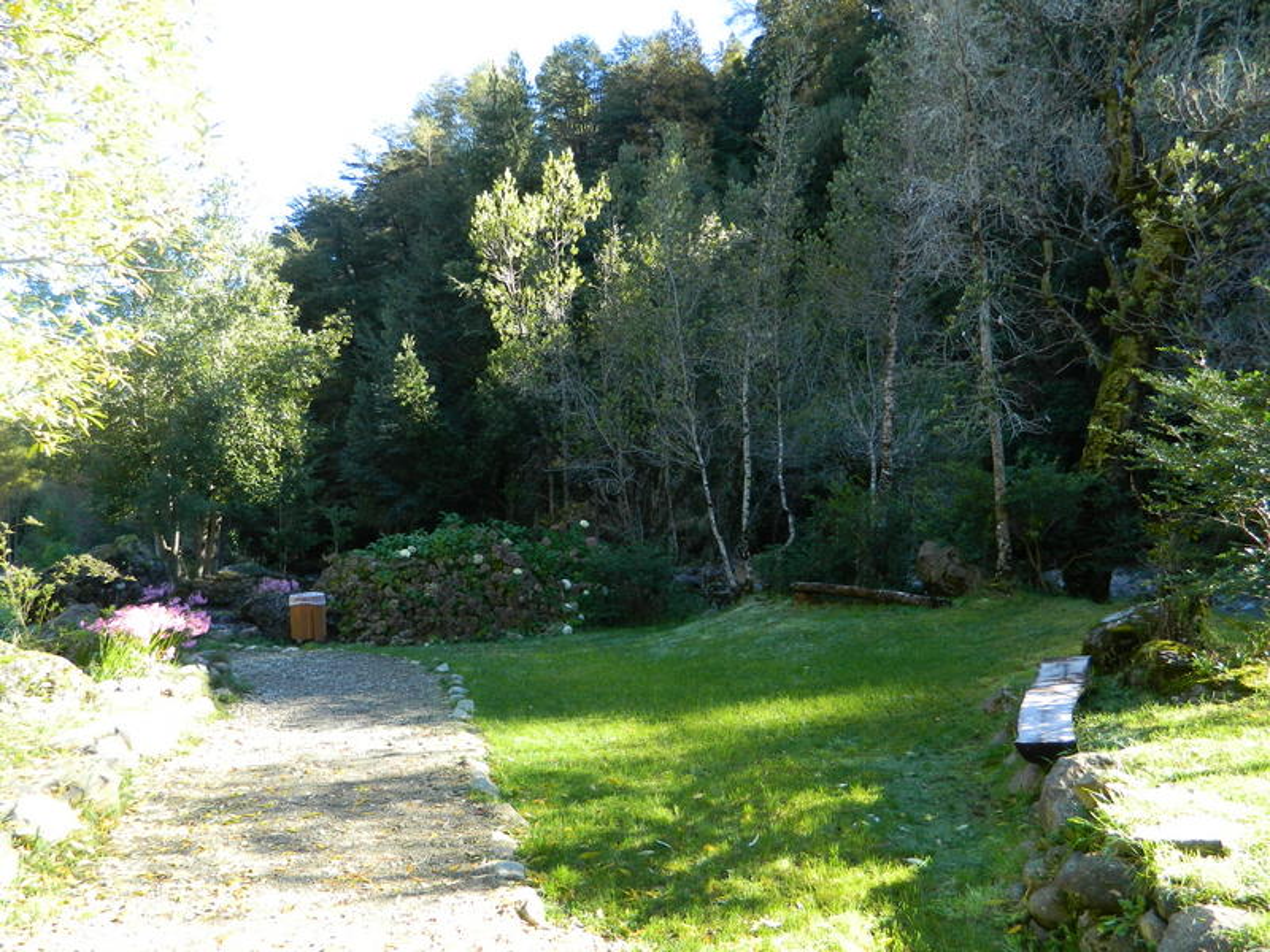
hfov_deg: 69.4
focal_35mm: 25
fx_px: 917
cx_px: 635
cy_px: 476
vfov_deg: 54.9
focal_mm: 4.5
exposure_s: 1/60
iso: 80
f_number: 3.1
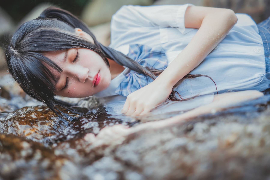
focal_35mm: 50
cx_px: 135
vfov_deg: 27.0
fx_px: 375
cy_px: 90
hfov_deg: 39.6
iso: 160
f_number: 1.4
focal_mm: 50
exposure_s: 1/160
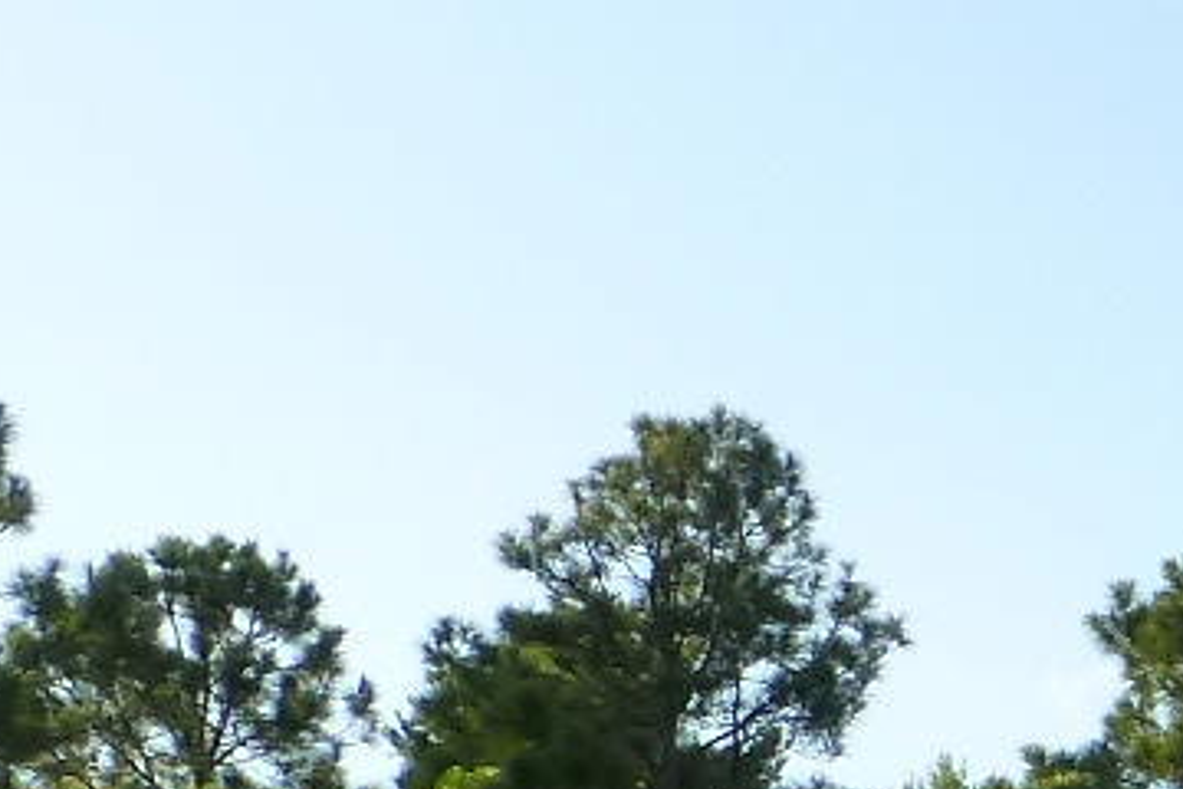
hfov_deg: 12.3
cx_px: 2576
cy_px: 1207
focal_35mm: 142
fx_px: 4666
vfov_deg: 9.4
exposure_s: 1/250
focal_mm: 4.3
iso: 160
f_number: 4
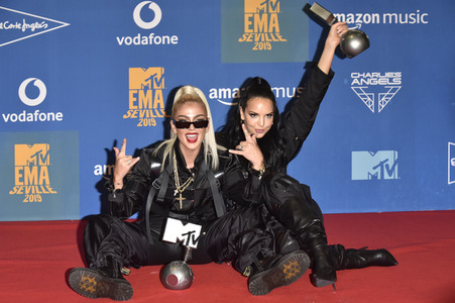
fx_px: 1086
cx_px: 228
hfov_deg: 23.7
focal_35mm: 86
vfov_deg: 15.9
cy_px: 152
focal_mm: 86
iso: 1600
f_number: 6.3
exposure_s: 1/250
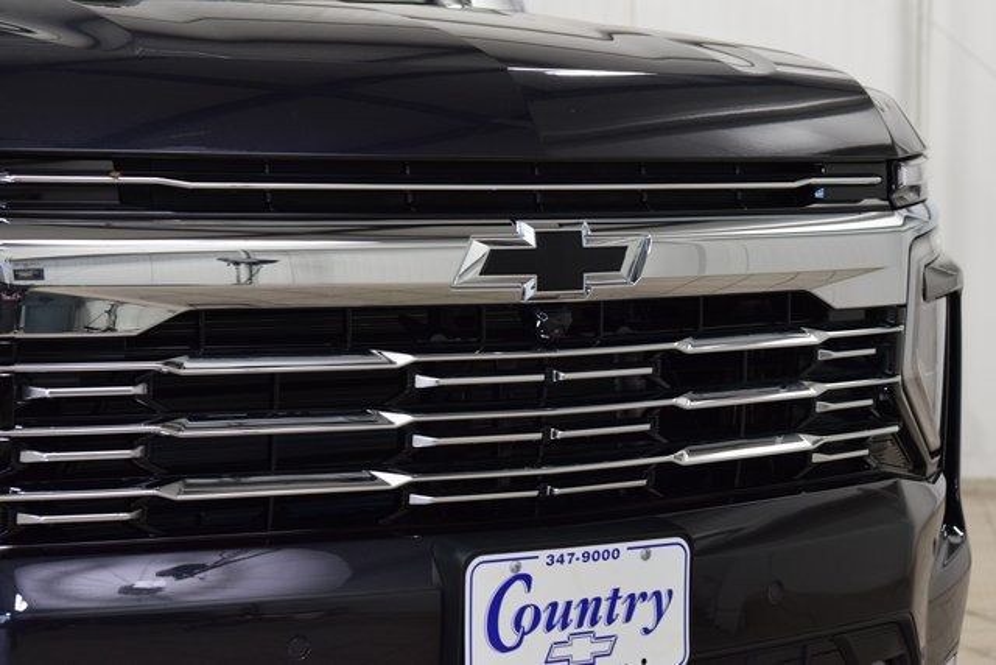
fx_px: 2407
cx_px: 498
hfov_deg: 23.4
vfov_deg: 15.7
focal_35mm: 87
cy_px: 332
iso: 1600
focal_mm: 58
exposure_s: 1/125
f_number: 4.5
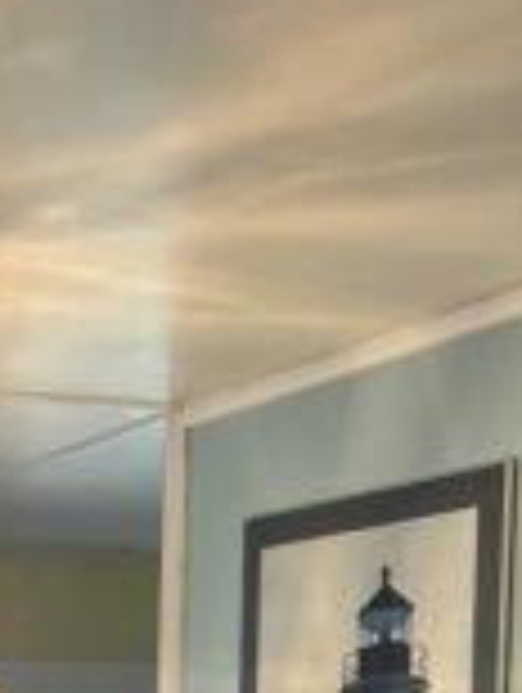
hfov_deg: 15.2
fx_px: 1805
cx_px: -274
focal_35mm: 90
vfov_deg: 20.1
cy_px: 884
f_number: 1.5
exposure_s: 1/60
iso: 64
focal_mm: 5.7
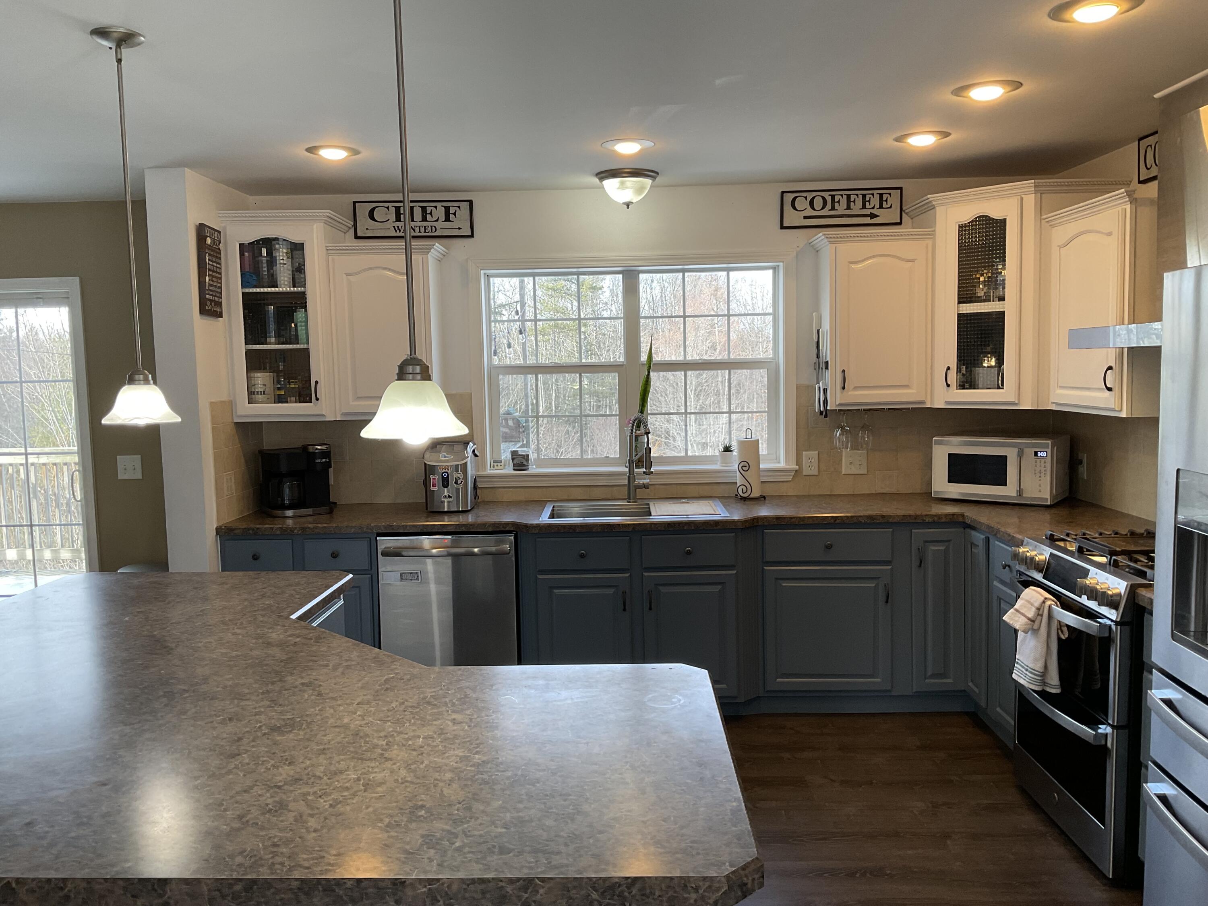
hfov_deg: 61.7
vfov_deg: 48.2
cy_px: 453
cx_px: 604
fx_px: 1012
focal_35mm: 29
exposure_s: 1/120
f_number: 1.8
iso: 50
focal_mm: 3
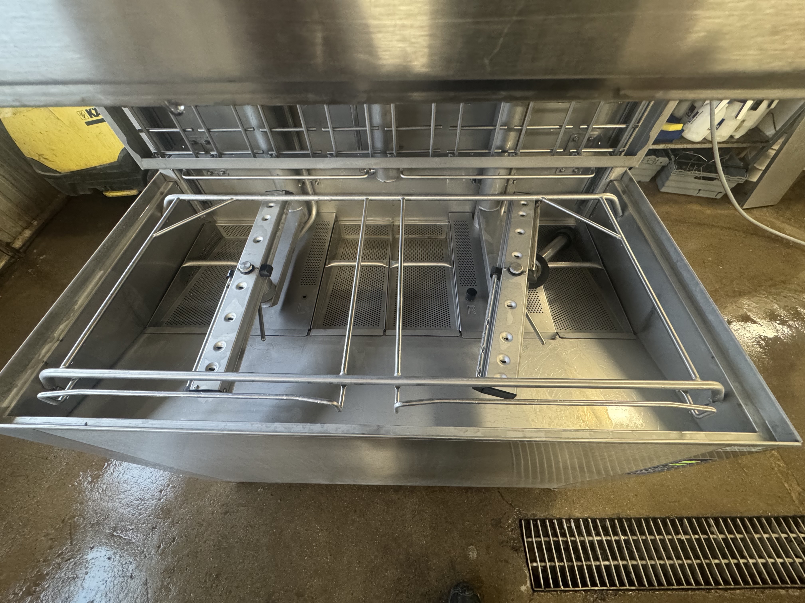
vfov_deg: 85.7
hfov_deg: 102.1
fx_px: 326
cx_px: 402
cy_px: 302
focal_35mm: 14
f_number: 2.2
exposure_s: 1/50
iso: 800
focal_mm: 2.22
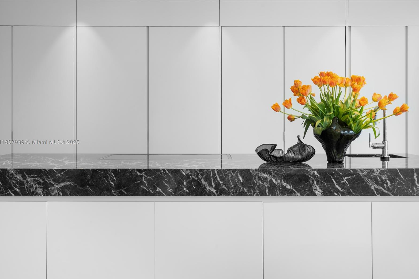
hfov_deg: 42.7
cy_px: 142
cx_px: 207
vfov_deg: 29.2
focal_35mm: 46
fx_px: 535
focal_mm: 45
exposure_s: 1/2.5
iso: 200
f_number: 11
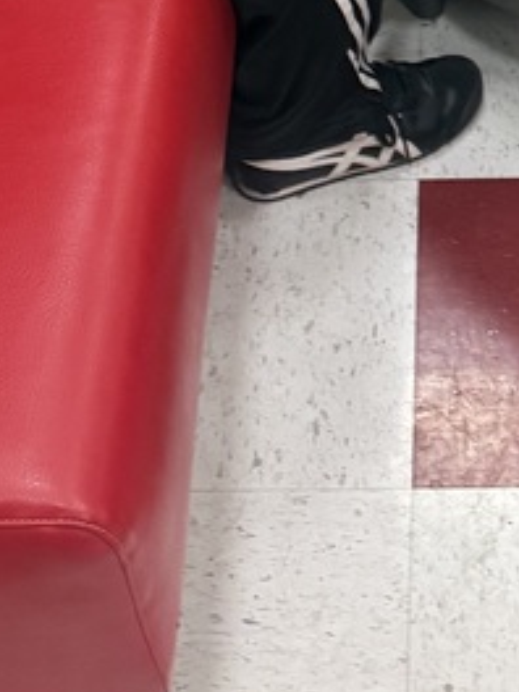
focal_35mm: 93
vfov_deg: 18.6
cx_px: 440
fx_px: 1859
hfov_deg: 15.7
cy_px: -359
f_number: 1.78
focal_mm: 6.76
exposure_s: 1/60
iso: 250
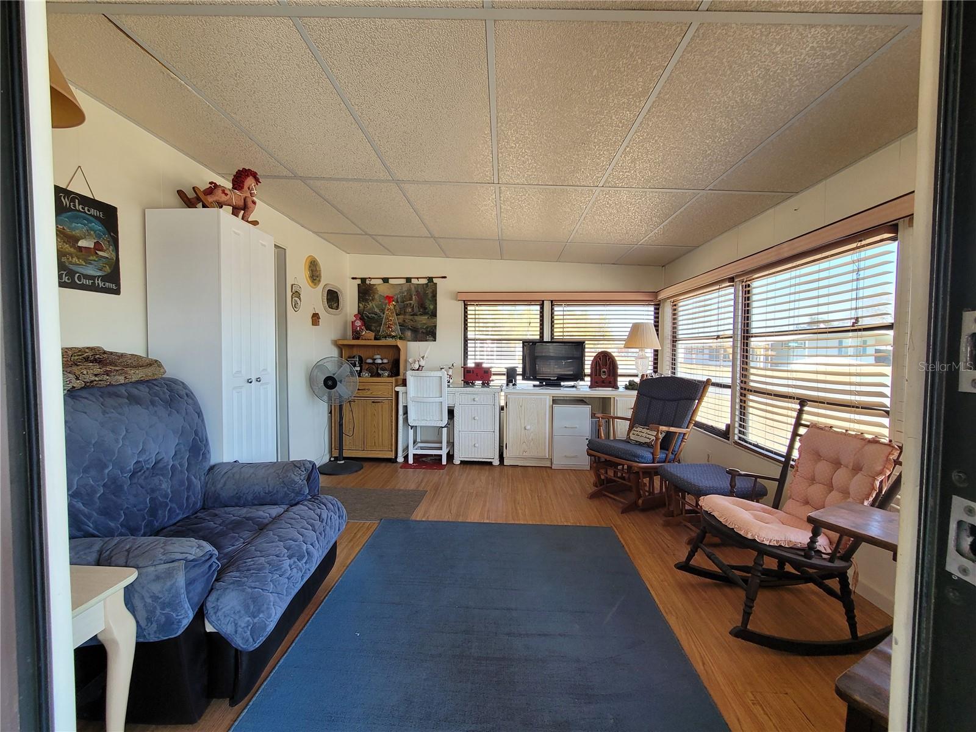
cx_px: 488
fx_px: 367
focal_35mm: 13
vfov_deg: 89.9
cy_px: 366
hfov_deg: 106.2
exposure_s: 1/100
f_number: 2.2
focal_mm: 2.2
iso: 100
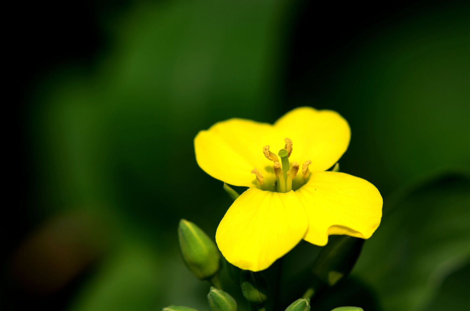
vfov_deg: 8.7
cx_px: 235
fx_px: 2052
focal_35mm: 158
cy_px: 156
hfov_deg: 13.1
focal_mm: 105
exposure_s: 1/500
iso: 100
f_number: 5.6
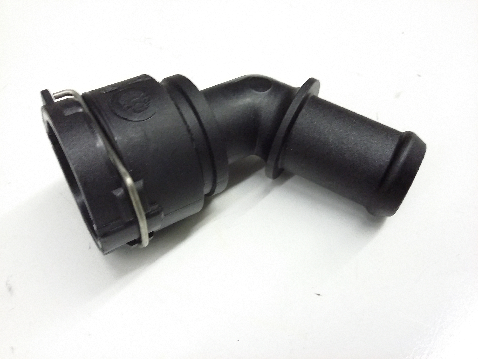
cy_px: 180
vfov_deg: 44.2
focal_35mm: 32
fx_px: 442
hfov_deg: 56.8
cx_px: 239
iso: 250
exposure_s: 1/15
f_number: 2.4
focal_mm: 3.4
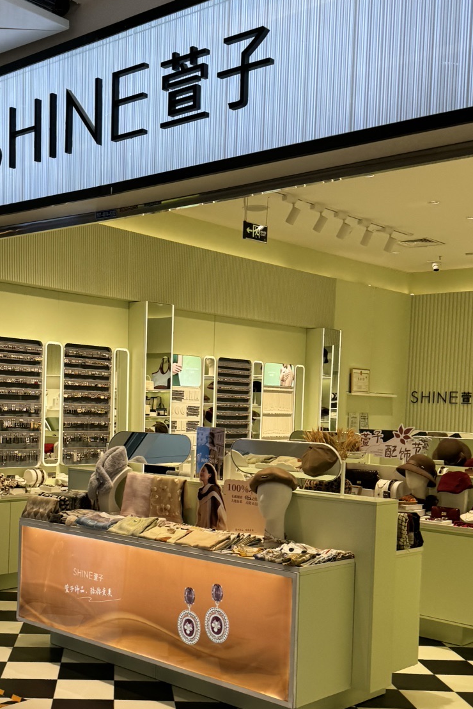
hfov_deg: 29.6
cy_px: 449
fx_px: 886
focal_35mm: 45
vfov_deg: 43.2
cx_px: 138
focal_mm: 6.76
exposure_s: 1/392
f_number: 1.78
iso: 80
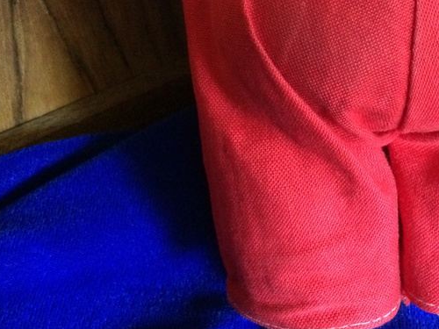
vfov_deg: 26.4
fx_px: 685
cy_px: 57
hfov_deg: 33.8
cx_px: 389
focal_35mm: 54
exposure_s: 1/15
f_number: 2.2
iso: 400
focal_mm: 4.12
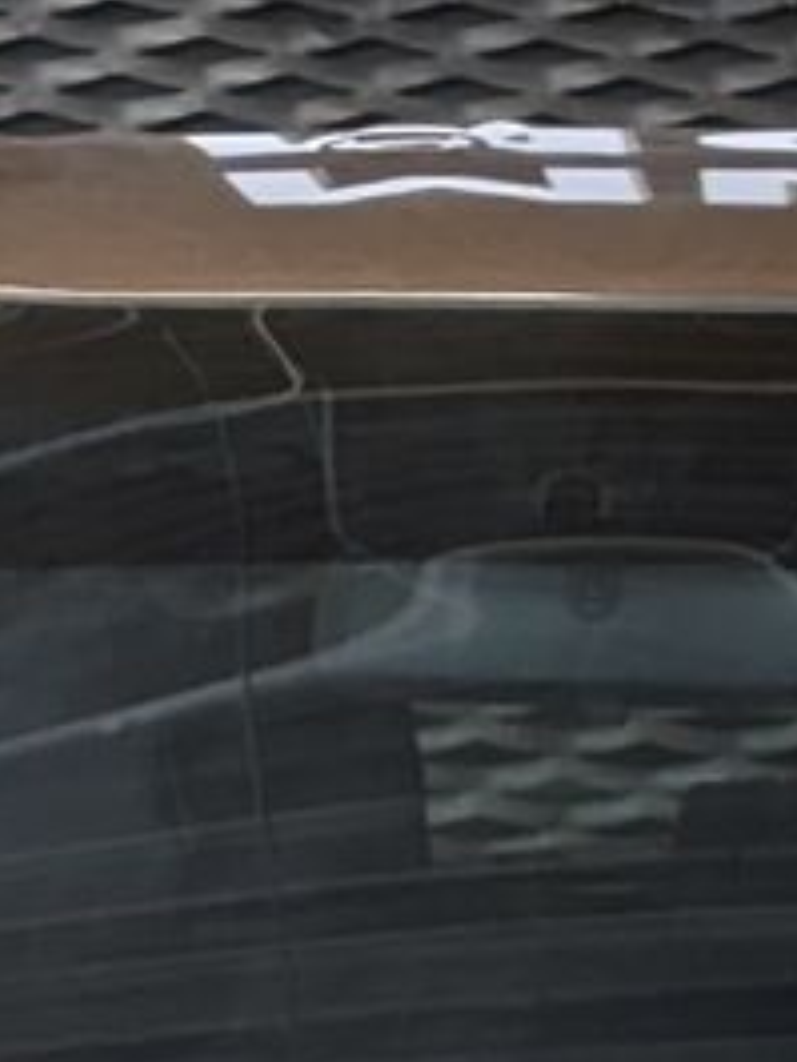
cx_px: 2431
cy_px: 2136
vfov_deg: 5.6
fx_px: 10675
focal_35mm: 348
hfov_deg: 4.1
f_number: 1.85
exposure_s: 1/188
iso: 42
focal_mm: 6.81
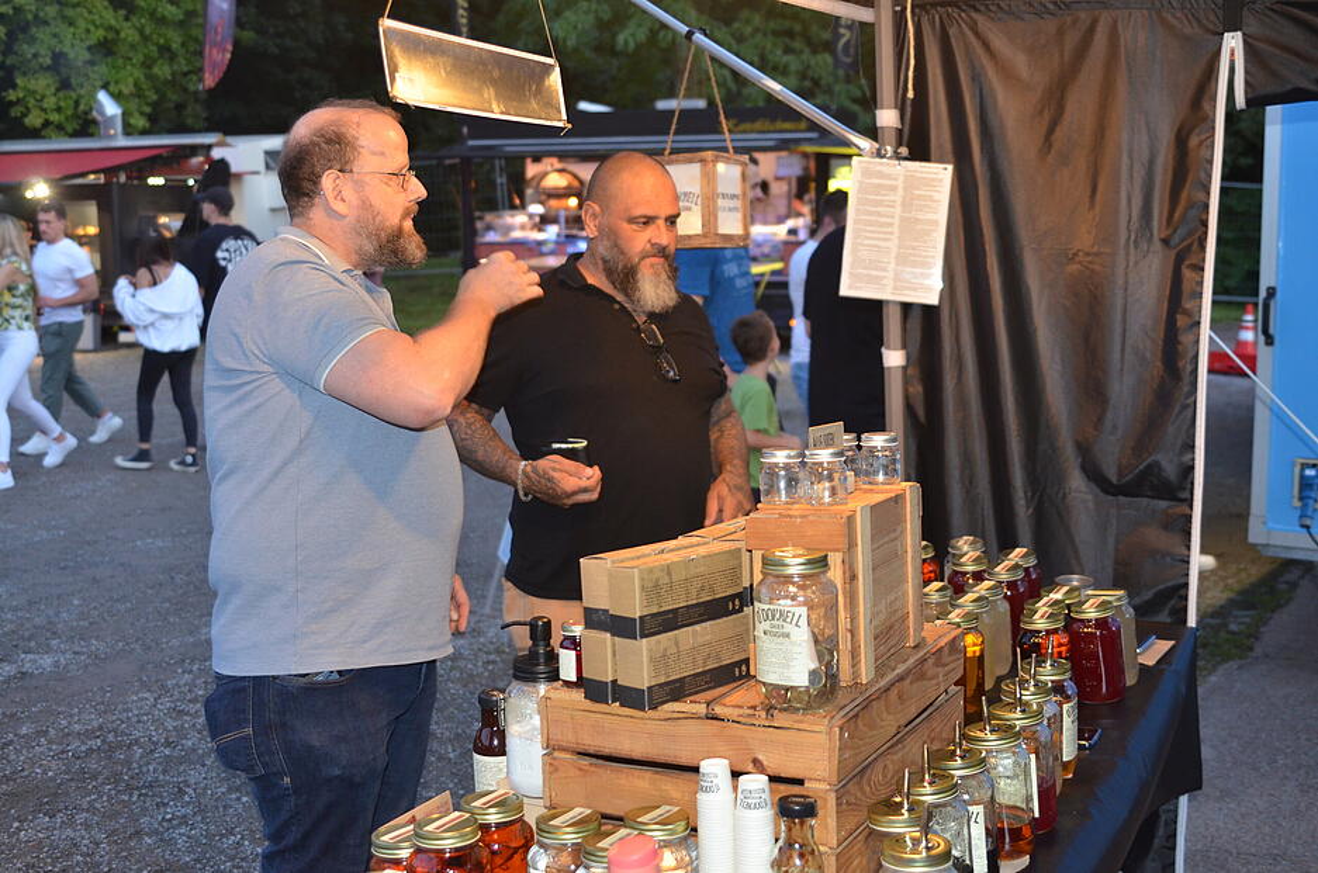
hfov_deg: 48.0
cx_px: 659
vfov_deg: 32.9
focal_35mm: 40
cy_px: 436
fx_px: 1480
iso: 800
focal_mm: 27
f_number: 2.8
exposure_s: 1/60
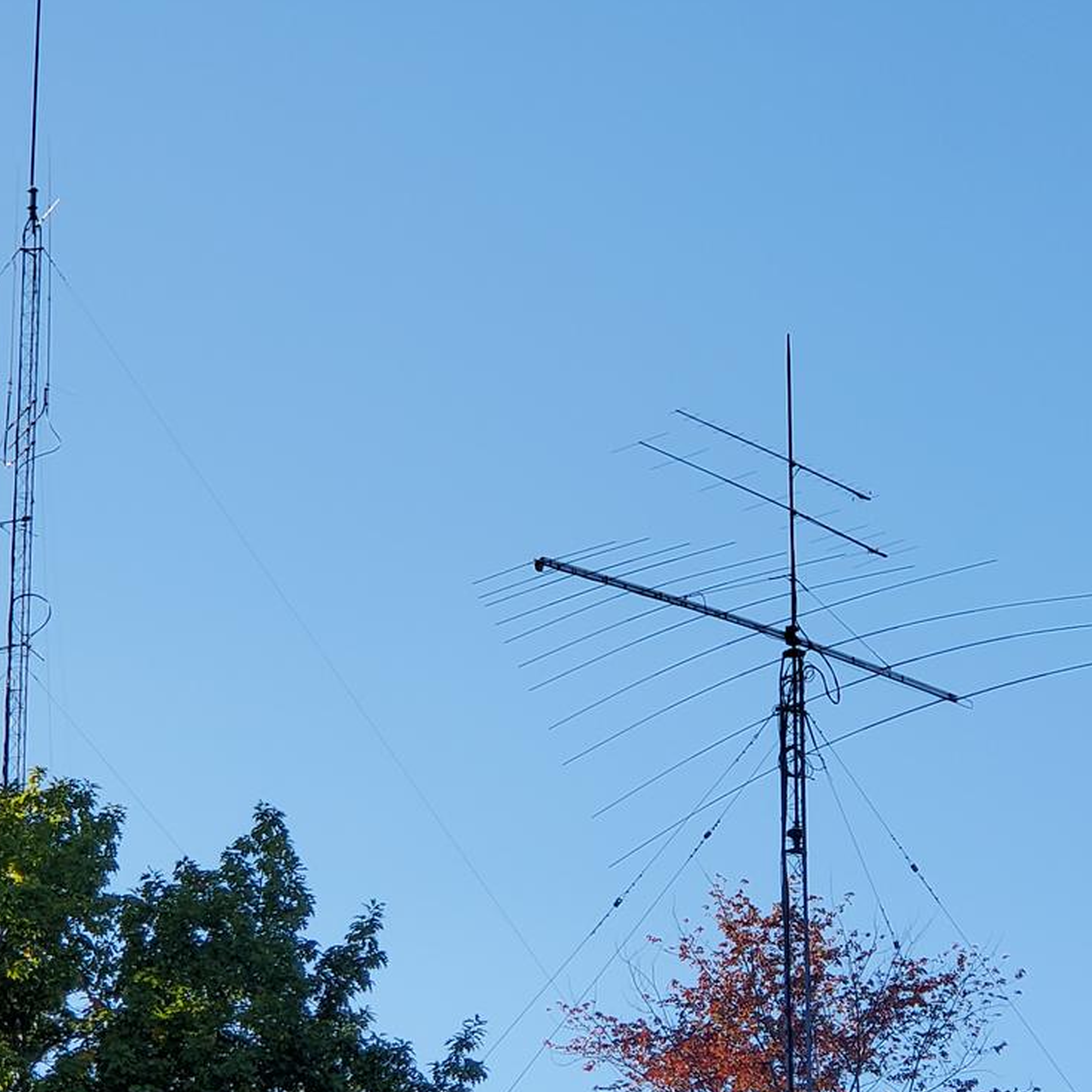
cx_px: 526
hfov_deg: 23.1
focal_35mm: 75
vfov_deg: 23.0
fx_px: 2677
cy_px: 597
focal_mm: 6
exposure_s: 1/544
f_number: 2.4
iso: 50
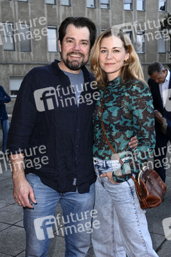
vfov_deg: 44.5
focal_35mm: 44
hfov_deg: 30.5
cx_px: 86
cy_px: 128
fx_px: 314
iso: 1600
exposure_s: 1/160
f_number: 5.6
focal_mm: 44
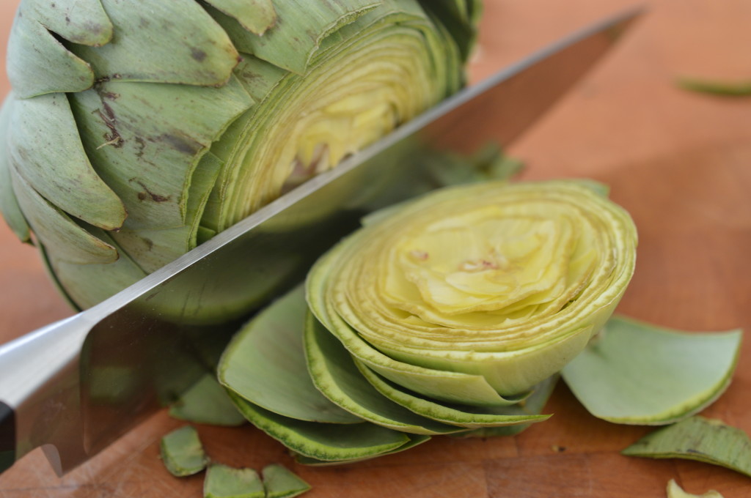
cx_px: 376
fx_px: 1250
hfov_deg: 33.4
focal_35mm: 60
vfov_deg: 22.6
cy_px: 249
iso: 400
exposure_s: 1/80
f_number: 4.5
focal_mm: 40
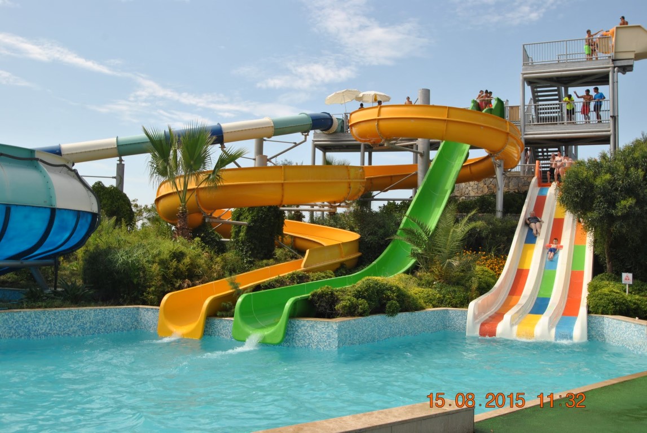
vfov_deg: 37.0
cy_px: 216
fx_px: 648
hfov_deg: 53.1
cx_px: 324
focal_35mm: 36
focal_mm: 24
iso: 100
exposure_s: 1/200
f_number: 7.1
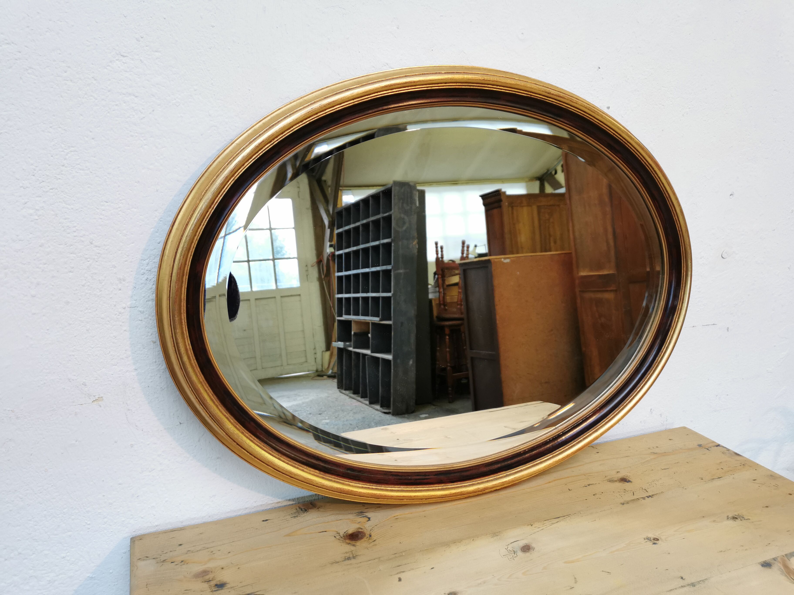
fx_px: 619
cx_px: 397
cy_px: 298
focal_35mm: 27
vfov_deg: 51.4
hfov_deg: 65.3
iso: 160
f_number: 1.8
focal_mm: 5.58
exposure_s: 1/50
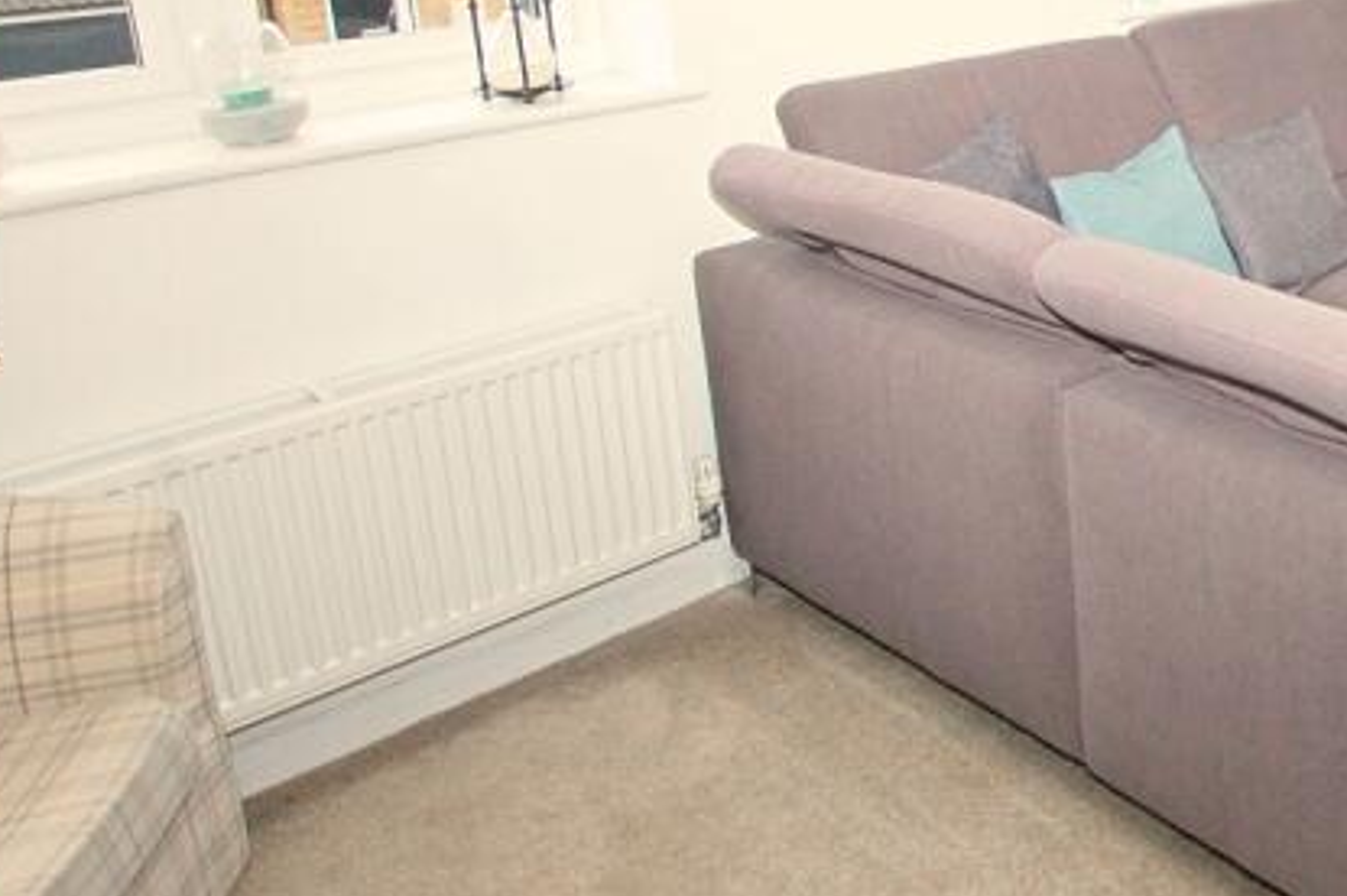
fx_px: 1383
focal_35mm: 37
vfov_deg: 34.1
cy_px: 106
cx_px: 1405
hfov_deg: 43.0
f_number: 6.3
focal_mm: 10
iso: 800
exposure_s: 1/160
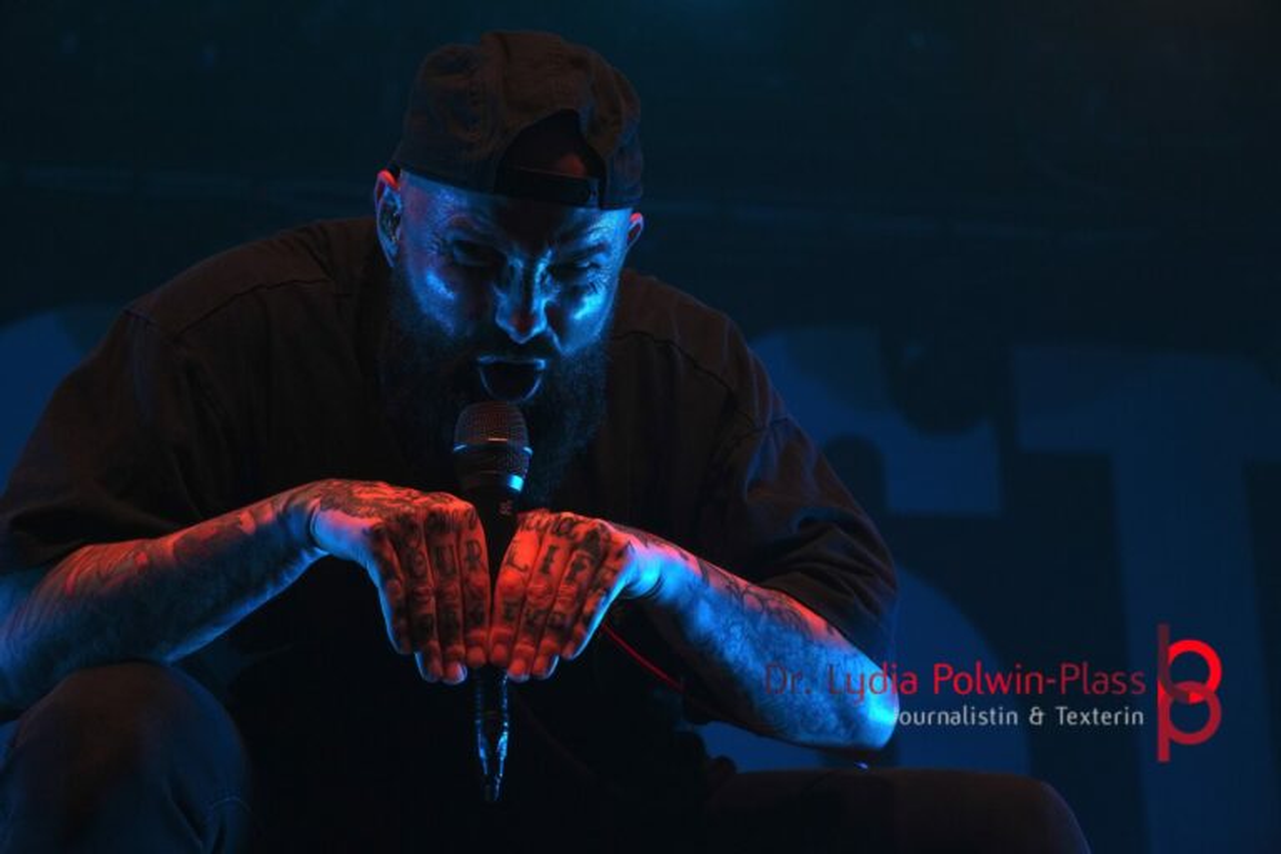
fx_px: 3256
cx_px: 640
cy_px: 427
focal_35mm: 92
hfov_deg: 22.3
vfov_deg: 14.9
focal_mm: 61
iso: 500
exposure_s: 1/100
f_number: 4.5
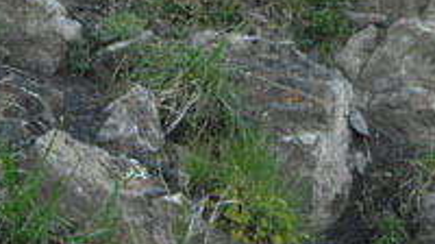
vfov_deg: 6.7
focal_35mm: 170
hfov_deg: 12.5
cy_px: -386
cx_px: -9
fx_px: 1959
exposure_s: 1/82
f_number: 5
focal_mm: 9.3
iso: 100
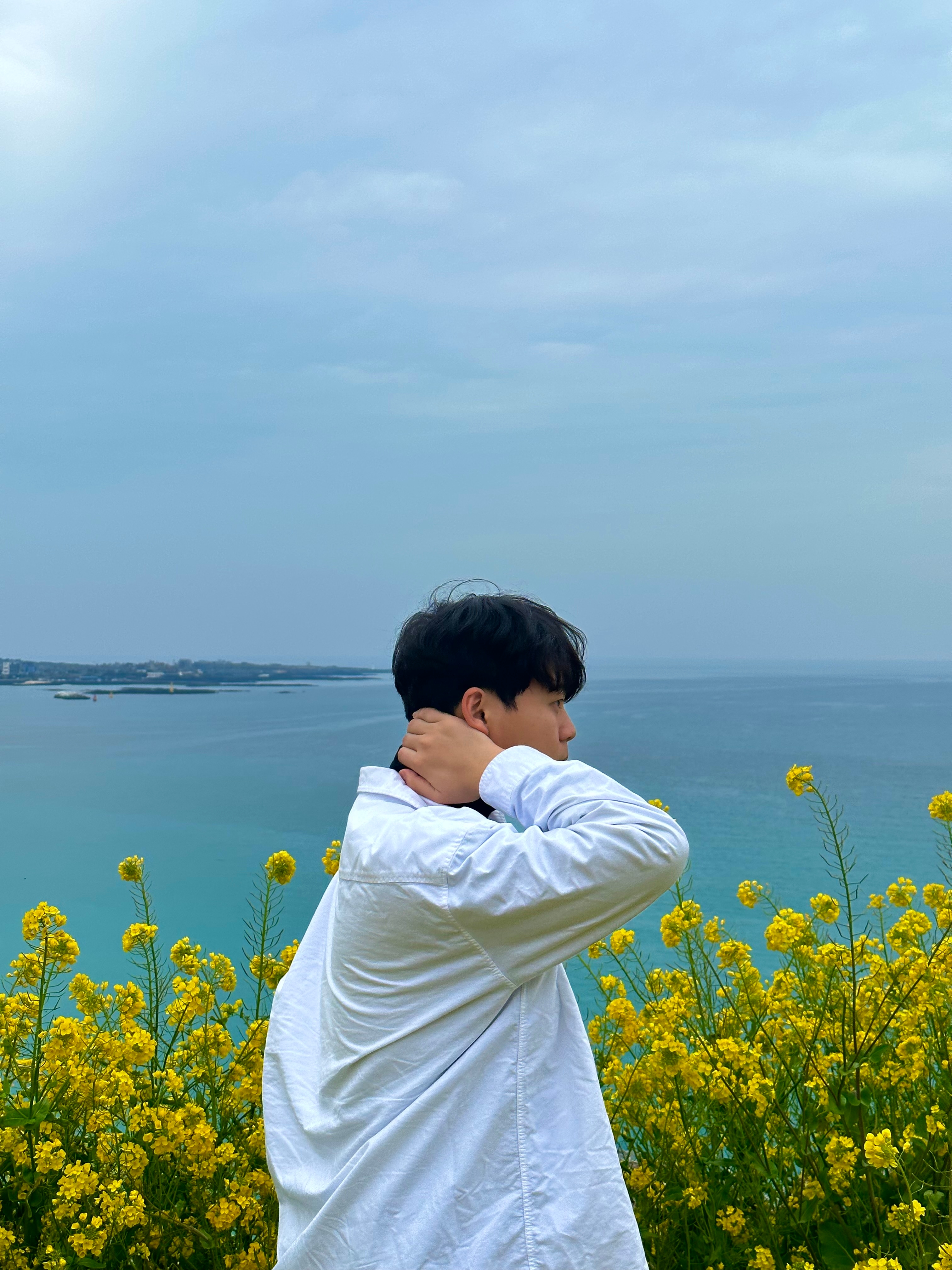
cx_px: 476
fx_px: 1760
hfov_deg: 30.3
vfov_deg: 39.7
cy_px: 635
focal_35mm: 48
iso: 64
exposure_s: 1/2252
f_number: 1.78
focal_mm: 6.86
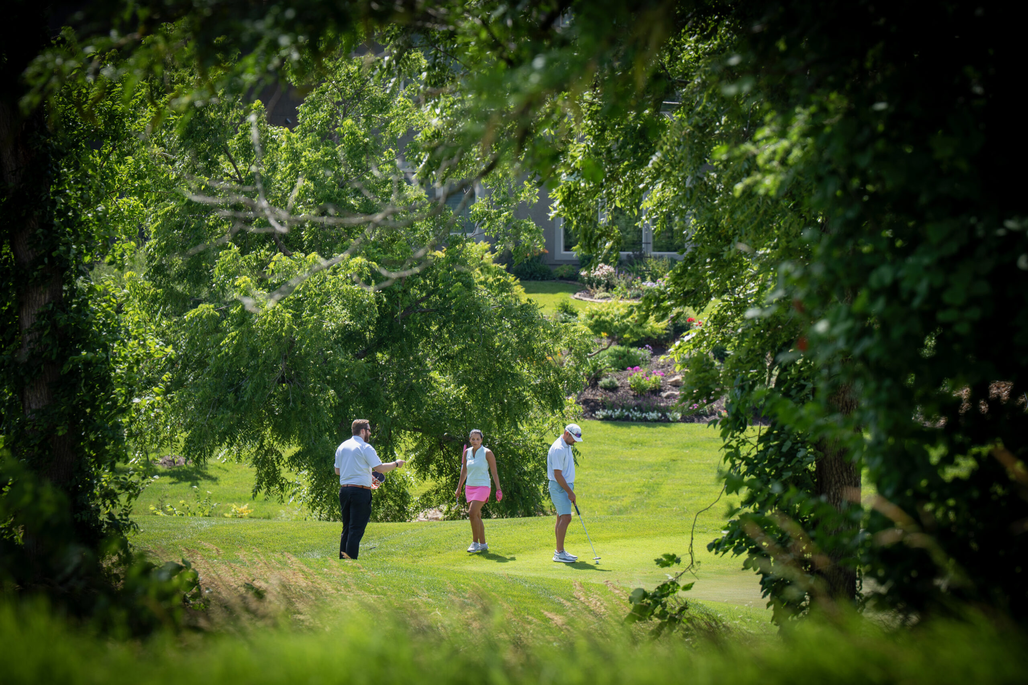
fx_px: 6939
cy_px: 342
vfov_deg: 5.7
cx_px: 514
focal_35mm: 243
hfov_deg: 8.5
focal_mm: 162
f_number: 4
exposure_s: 1/320
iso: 100
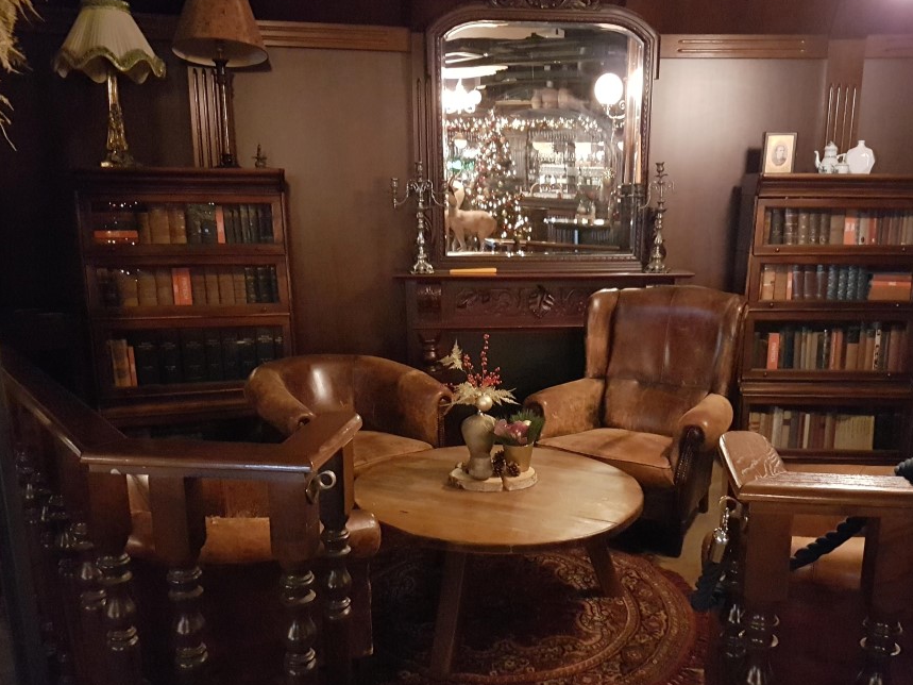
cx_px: 508
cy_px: 391
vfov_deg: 45.3
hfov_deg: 58.2
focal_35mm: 31
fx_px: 818
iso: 1250
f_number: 1.7
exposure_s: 1/10
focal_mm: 4.2
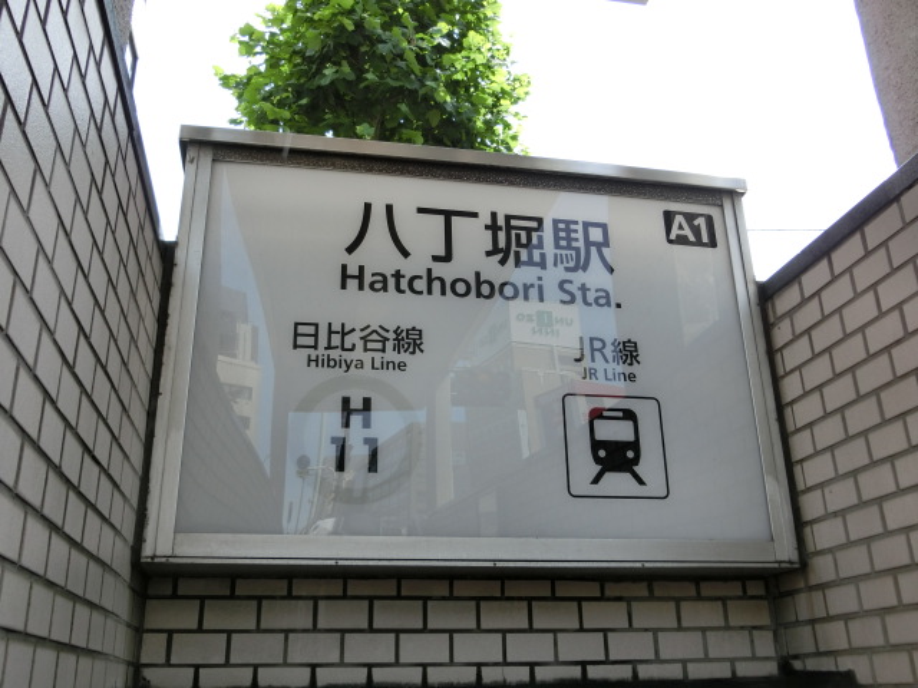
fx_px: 902
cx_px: 459
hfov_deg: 54.0
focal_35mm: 34
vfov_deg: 41.8
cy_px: 344
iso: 80
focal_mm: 6
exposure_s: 1/200
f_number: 3.9
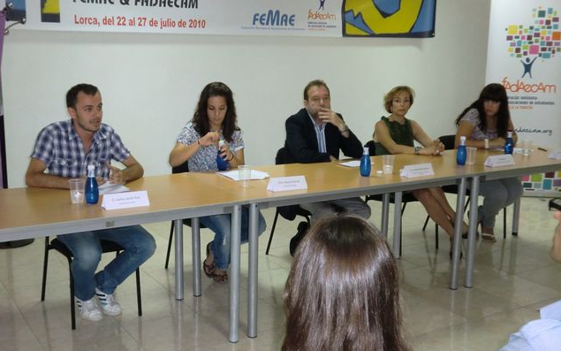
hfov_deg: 42.6
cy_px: 170
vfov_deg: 27.4
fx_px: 719
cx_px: 279
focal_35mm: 47
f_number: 3.4
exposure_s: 1/60
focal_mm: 7.91
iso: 400
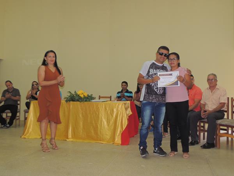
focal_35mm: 33
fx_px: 223
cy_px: 88
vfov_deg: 42.9
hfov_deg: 55.4
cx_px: 117
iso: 220
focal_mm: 5.8
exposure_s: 1/30
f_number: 3.2
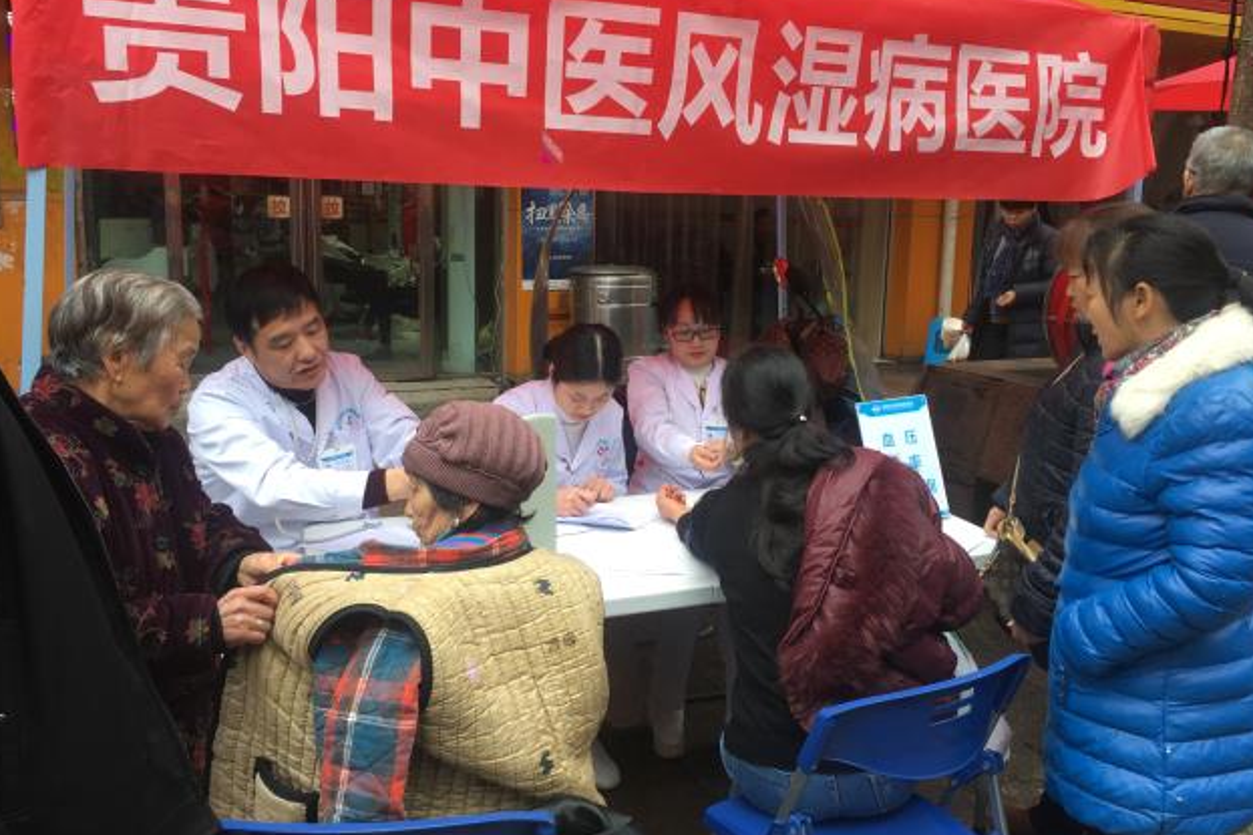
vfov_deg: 42.3
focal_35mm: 31
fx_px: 1079
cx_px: 630
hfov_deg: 60.3
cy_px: 388
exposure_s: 1/100
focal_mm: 4.15
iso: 32
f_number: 2.2
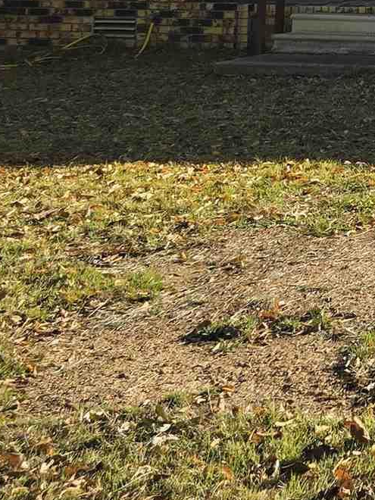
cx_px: 853
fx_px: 1546
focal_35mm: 107
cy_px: -284
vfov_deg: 16.5
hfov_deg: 11.7
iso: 12
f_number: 1.7
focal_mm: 6.3
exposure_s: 1/532
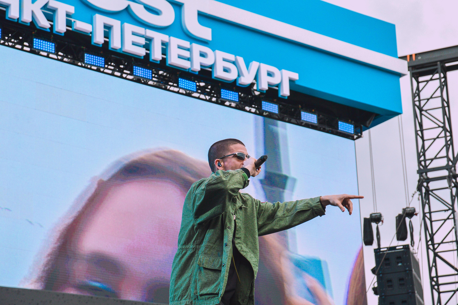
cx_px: 229
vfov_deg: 13.0
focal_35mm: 105
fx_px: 1335
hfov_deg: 19.5
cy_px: 152
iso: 200
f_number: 7.1
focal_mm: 70
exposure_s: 1/400
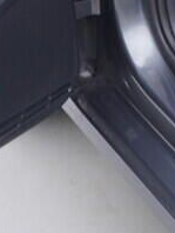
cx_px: 463
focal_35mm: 179
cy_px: -135
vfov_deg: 10.6
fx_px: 1204
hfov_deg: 7.6
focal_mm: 24
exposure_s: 1/40
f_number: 2.8
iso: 160
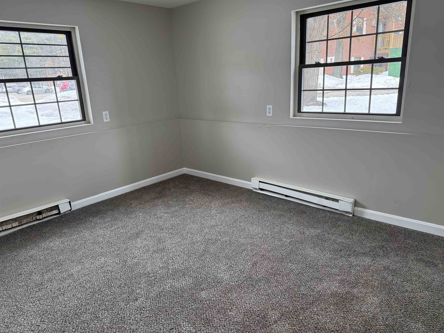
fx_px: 308
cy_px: 166
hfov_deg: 71.6
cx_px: 222
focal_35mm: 24
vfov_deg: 56.8
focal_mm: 6.76
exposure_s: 1/165
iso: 100
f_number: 1.78
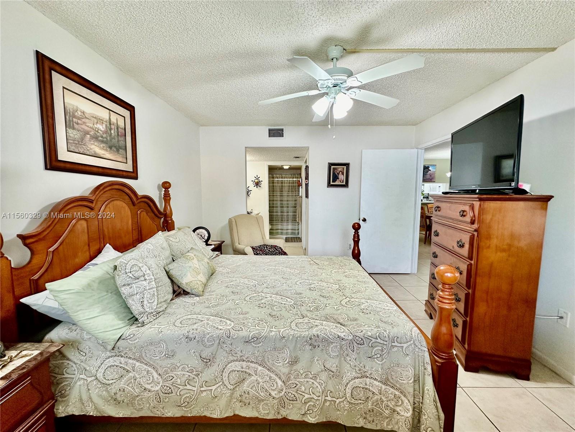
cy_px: 216
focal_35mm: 14
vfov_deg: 85.7
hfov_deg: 102.1
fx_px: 233
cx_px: 288
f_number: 2.2
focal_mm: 2.22
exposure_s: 1/120
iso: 160
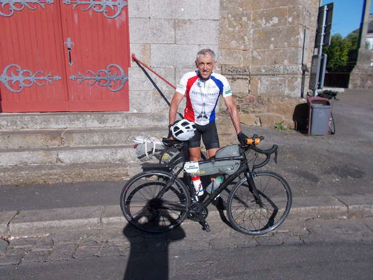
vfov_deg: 53.1
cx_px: 186
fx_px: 280
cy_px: 140
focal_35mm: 26
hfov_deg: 67.3
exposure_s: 1/400
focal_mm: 4.6
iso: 80
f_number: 8
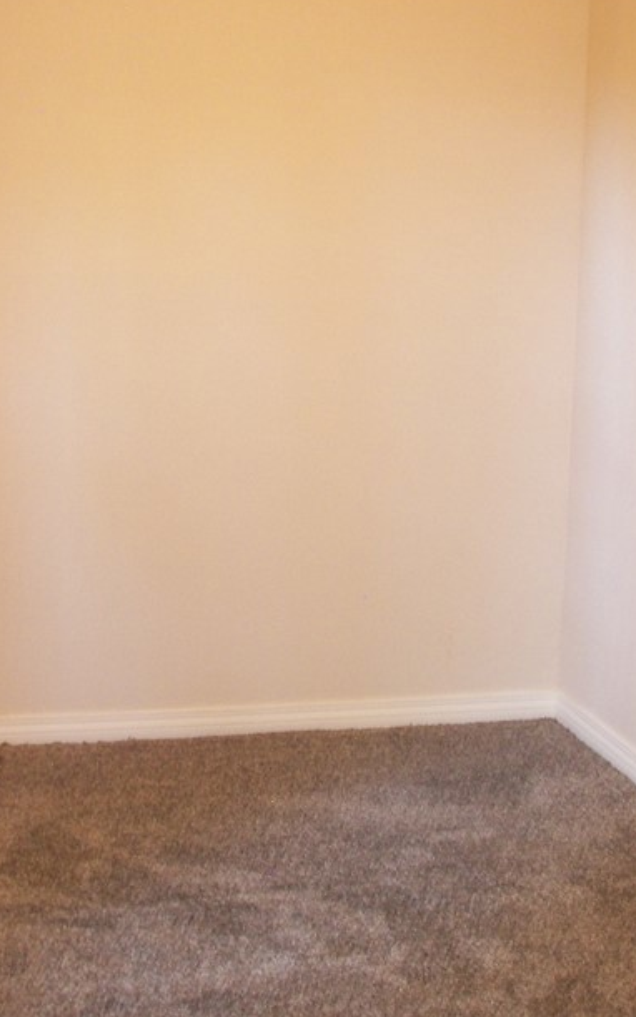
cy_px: 619
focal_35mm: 64
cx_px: 231
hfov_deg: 20.3
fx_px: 1774
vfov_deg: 31.9
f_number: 2.8
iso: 100
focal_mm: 6
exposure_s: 1/4
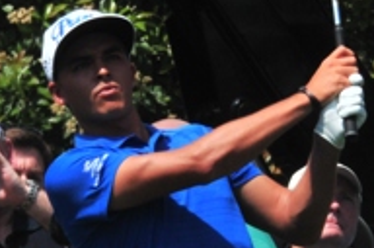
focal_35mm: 1353
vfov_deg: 1.0
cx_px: 56
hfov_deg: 1.5
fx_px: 14021
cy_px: 195
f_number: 25
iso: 400
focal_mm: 230
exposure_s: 1/200
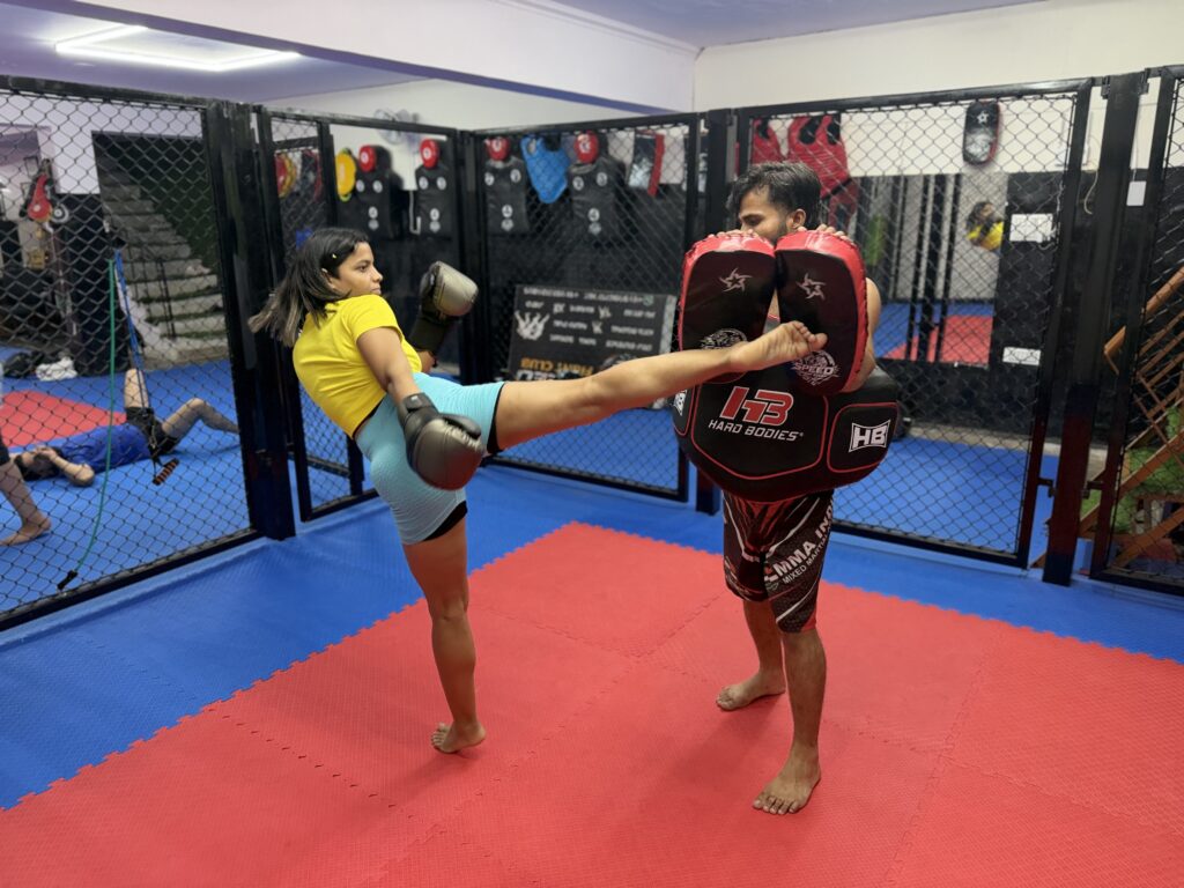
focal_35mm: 24
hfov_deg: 71.6
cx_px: 592
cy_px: 444
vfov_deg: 56.8
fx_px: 821
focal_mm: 6.76
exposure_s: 1/100
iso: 200
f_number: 1.78
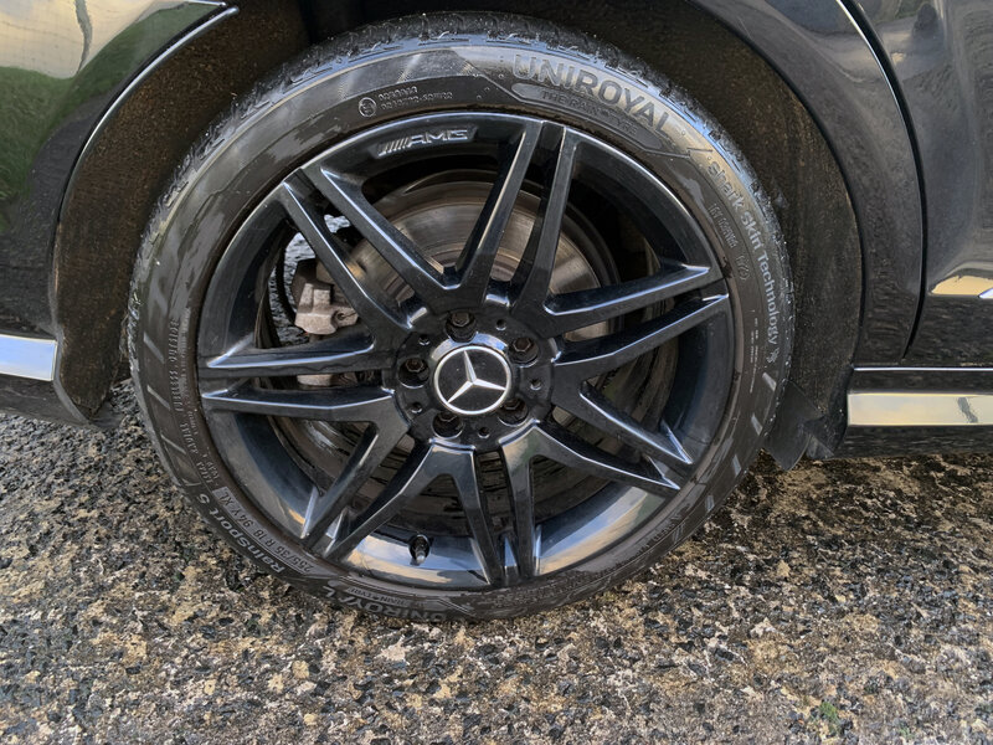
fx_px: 746
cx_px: 496
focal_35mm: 26
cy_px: 372
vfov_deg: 53.1
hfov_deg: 67.3
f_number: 1.8
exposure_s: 1/60
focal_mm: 4.25
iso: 320
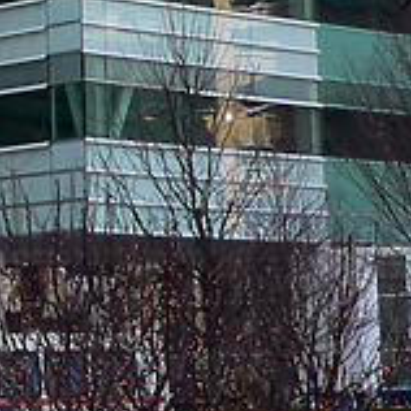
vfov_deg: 9.2
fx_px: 2431
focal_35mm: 181
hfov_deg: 9.4
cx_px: -164
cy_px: -337
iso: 80
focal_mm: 6
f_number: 4
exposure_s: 1/160
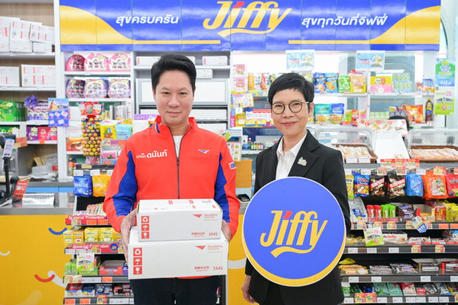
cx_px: 229
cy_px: 152
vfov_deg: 36.9
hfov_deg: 53.1
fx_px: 458
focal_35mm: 36
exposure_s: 1/320
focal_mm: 36
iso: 1250
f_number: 4
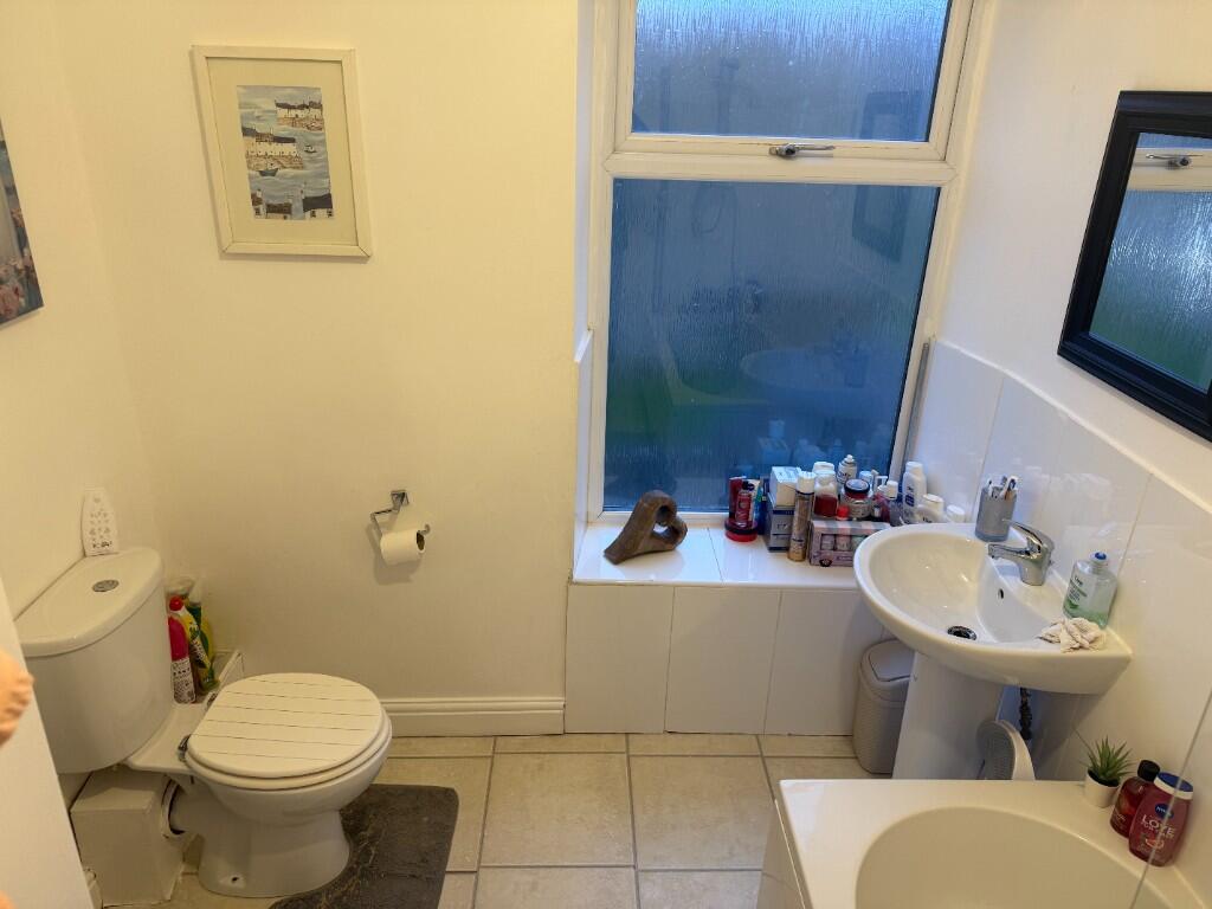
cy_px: 454
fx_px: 840
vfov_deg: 56.8
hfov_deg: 71.6
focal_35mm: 24
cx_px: 606
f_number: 1.78
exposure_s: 1/50
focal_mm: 6.76
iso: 125
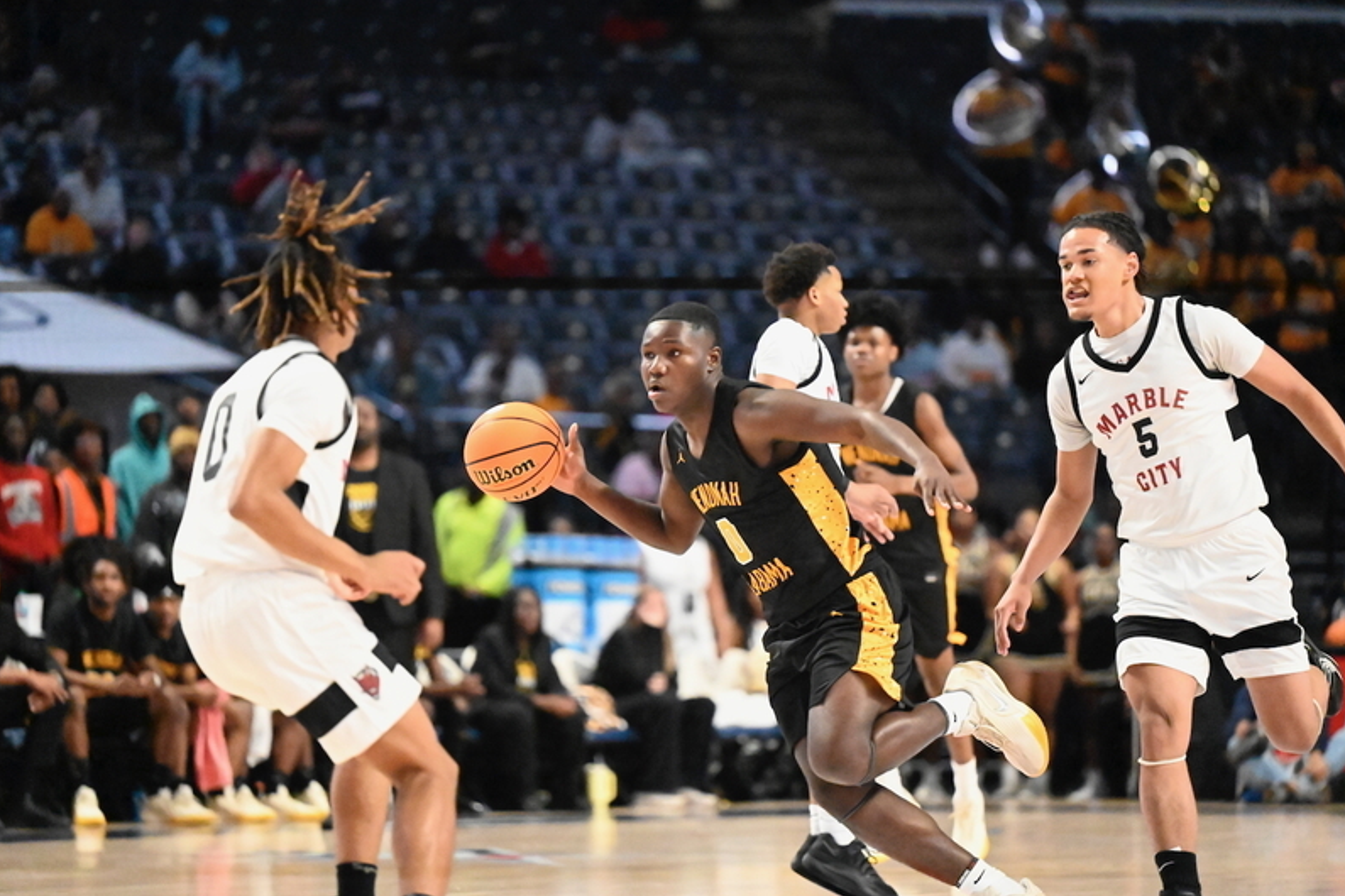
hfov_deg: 11.7
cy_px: 449
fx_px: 6575
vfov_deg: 7.8
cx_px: 673
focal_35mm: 176
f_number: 2.8
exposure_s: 1/8000
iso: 40000
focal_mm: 175
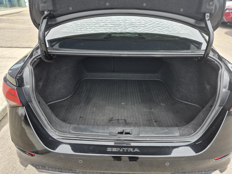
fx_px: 154
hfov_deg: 73.9
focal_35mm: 23
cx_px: 116
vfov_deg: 58.9
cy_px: 87
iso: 32
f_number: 1.8
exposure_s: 1/180
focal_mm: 5.4
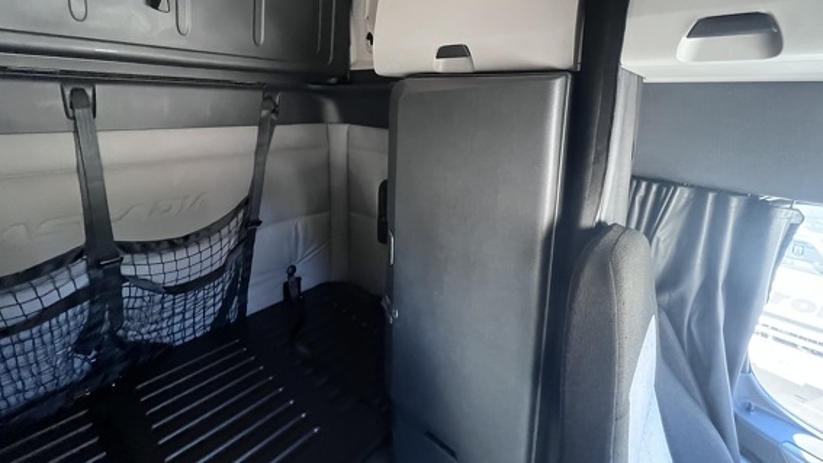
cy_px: 151
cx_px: 428
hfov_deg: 102.9
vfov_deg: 68.4
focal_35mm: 15
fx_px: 327
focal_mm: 1.57
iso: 1000
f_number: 1.8
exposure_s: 1/60
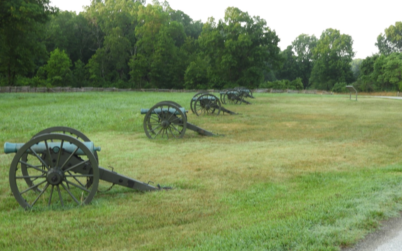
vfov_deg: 24.0
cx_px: 203
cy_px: 140
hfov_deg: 37.5
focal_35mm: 54
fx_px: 592
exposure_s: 1/60
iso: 100
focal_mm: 9
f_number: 4
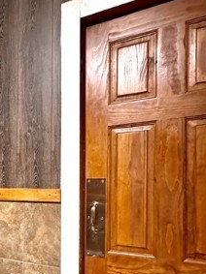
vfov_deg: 47.7
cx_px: -17
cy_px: 194
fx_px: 302
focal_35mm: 38
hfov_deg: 33.2
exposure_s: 1/40
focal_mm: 2.22
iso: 1250
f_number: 2.2
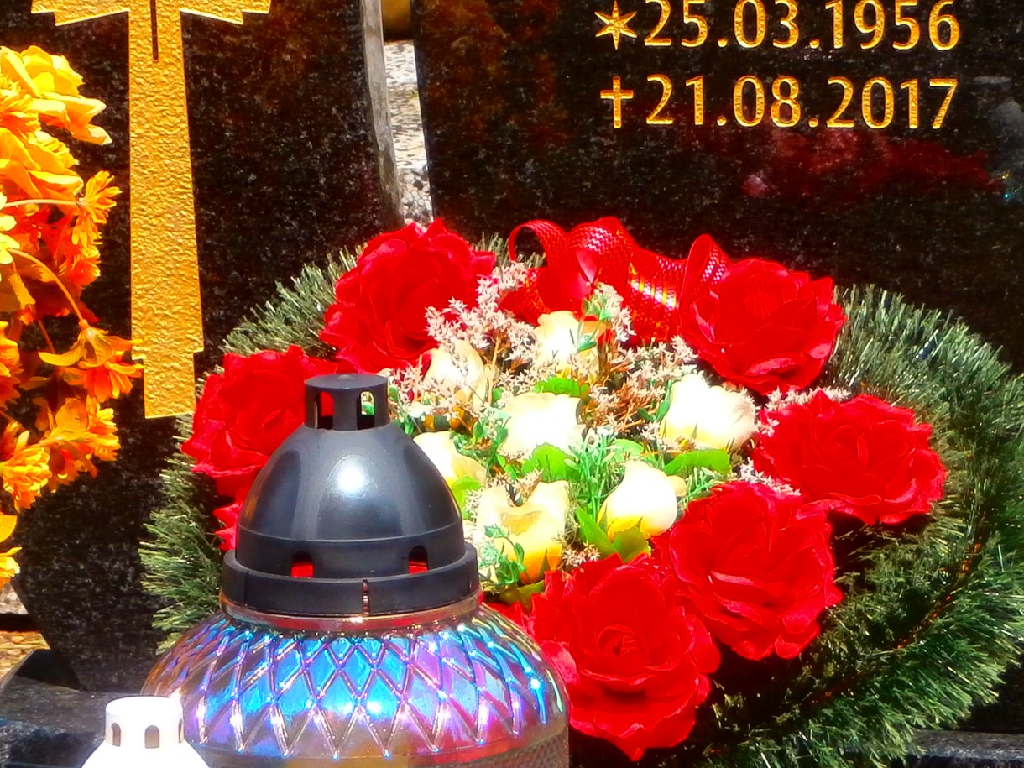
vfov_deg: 8.9
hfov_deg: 11.8
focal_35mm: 167
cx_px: 486
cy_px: 368
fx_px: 4940
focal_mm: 12.1
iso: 100
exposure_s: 1/400
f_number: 4.7
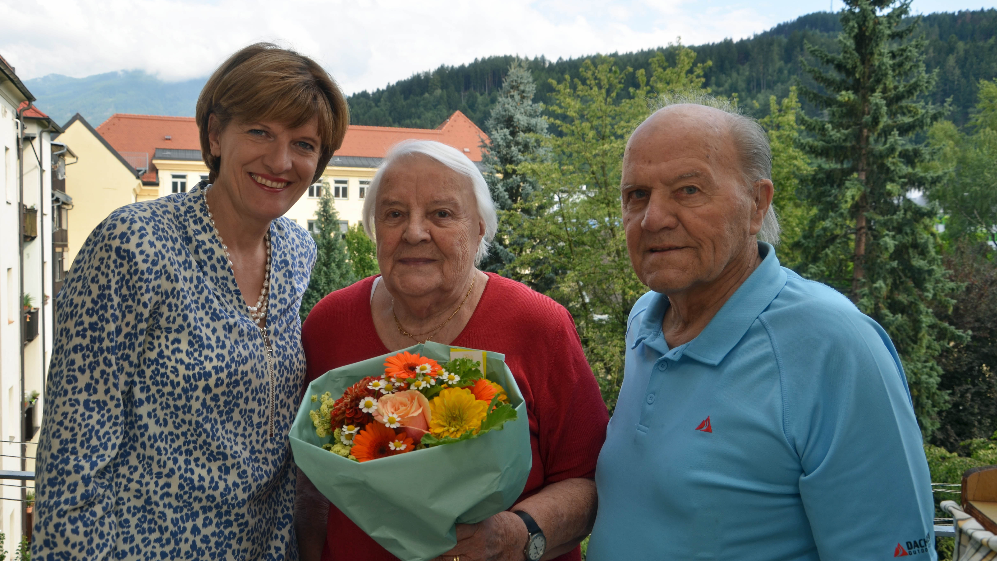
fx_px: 925
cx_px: 494
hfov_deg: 56.6
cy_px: 280
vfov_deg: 33.7
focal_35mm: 35
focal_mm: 22
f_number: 6.3
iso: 100
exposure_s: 1/160
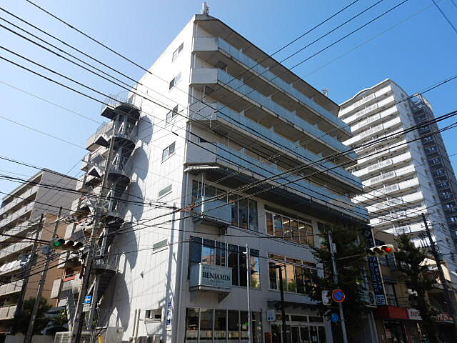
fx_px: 317
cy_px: 172
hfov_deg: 71.6
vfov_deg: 56.8
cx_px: 228
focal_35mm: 24
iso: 125
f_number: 4.1
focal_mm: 4.3
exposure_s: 1/800
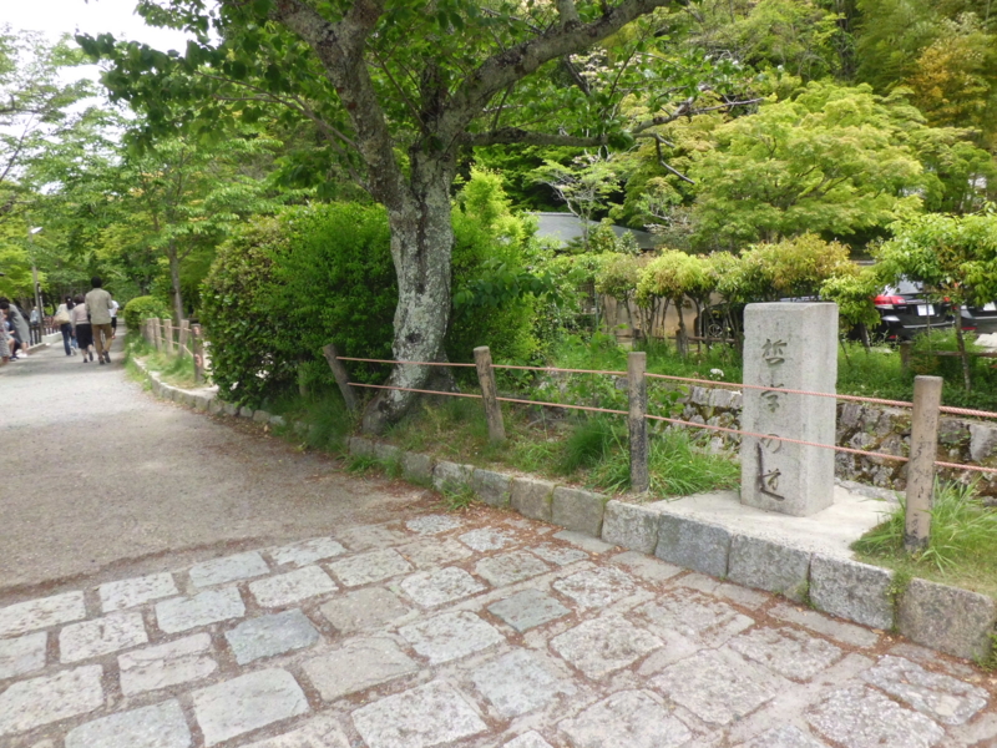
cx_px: 498
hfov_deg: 67.3
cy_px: 374
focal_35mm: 26
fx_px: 749
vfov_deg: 53.1
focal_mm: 4.7
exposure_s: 1/80
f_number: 7.9
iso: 100
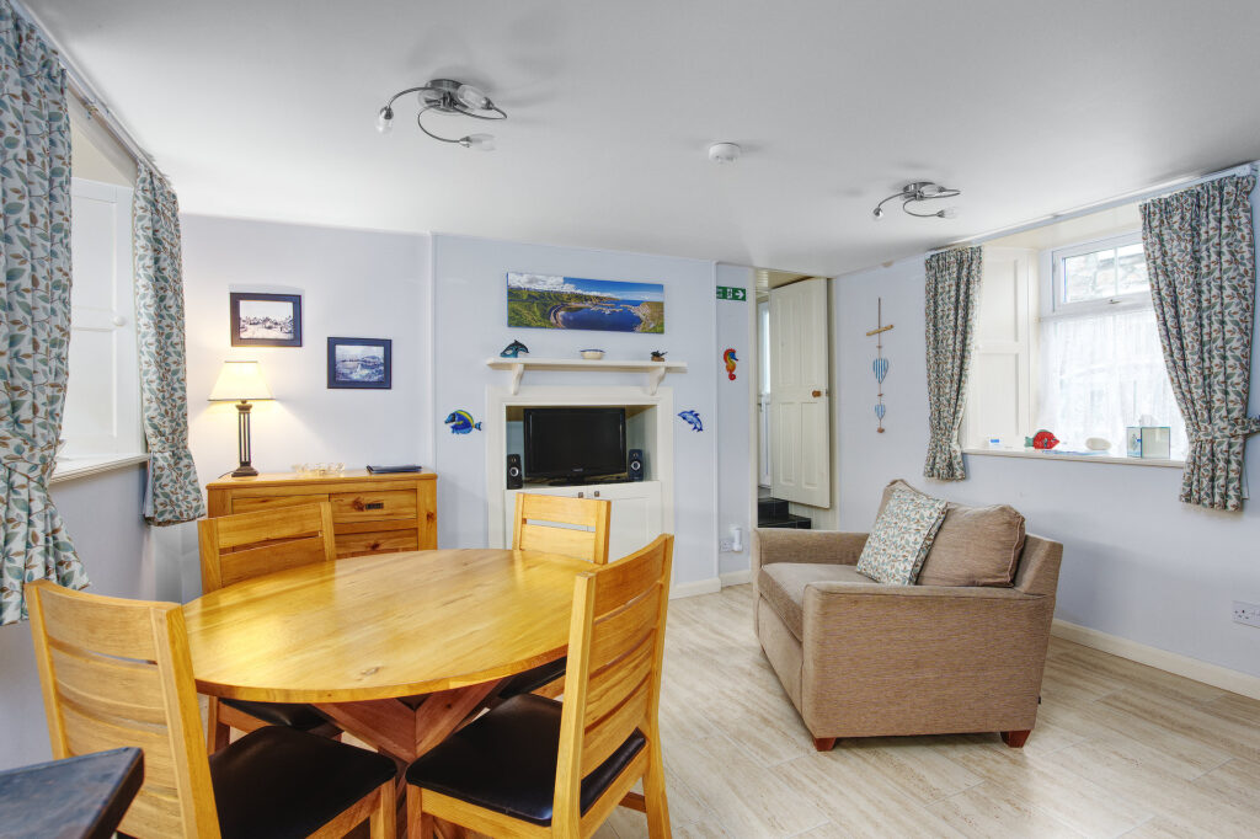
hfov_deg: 93.3
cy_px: 420
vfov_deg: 70.4
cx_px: 630
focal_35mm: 17
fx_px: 595
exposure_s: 1/6
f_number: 5.6
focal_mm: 17
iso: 100
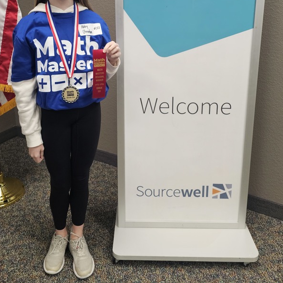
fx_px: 324
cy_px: 62
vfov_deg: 45.2
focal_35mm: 35
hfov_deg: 47.2
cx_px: 137
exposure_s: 1/120
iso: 320
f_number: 1.7
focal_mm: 6.3
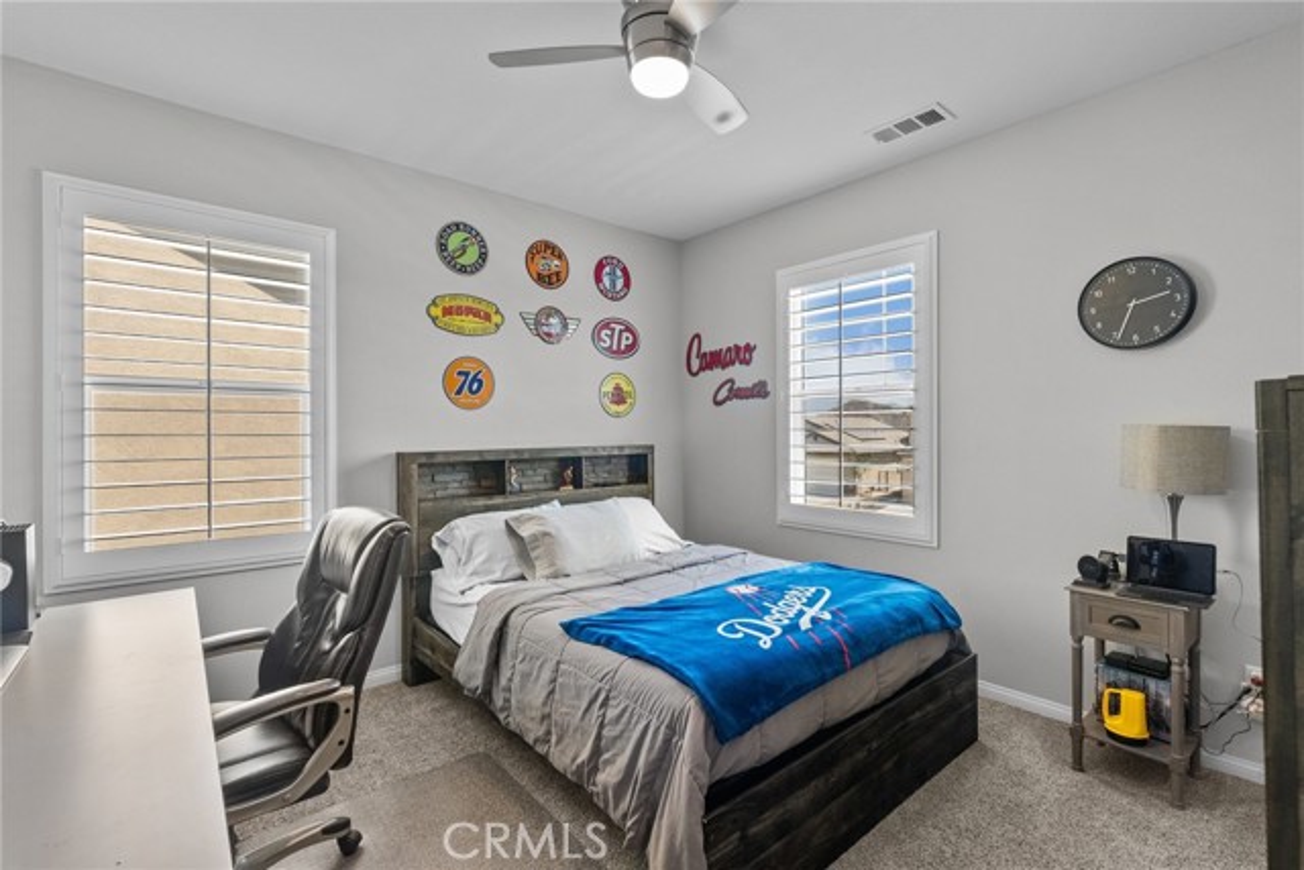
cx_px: 652
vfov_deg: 73.8
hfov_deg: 96.7
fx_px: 580
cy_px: 435
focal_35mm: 16
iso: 2000
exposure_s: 1/6
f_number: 8
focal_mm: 16
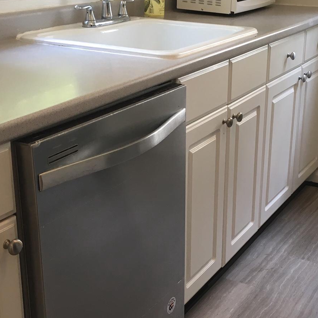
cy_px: 180
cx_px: 209
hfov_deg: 29.4
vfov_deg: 29.5
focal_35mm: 58
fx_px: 603
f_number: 2.2
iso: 50
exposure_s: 1/30
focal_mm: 4.15
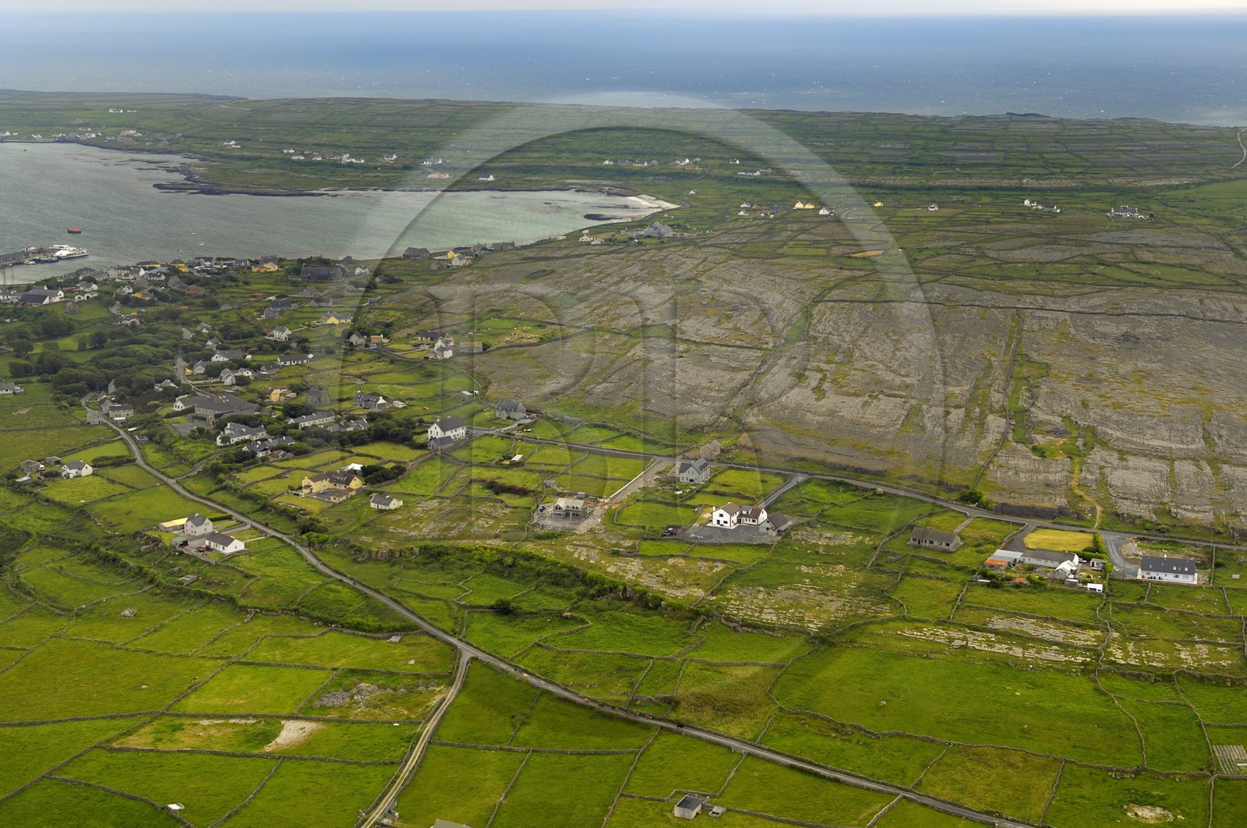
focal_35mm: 52
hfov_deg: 37.9
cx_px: 624
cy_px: 414
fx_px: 1816
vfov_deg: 25.7
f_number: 5
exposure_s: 1/350
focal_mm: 35
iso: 100
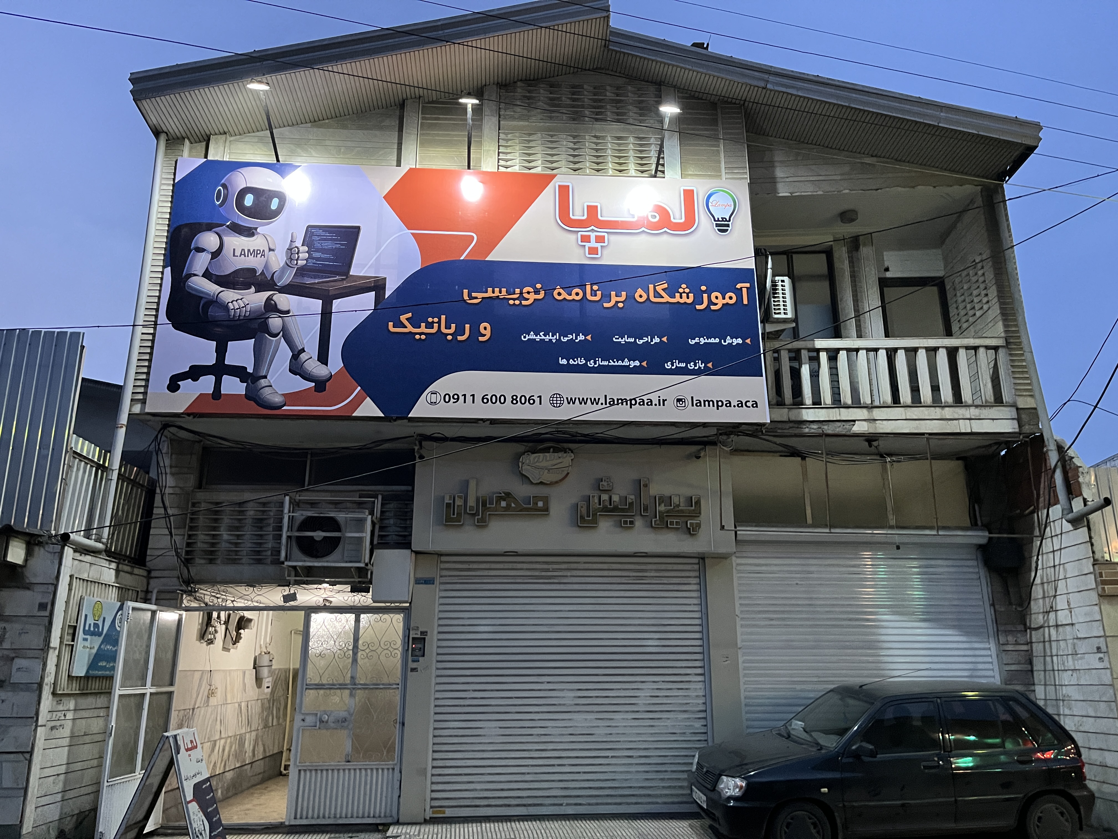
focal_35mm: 26
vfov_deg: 53.1
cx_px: 559
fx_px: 840
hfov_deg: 67.3
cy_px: 420
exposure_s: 1/44
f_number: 1.6
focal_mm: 5.1
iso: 500
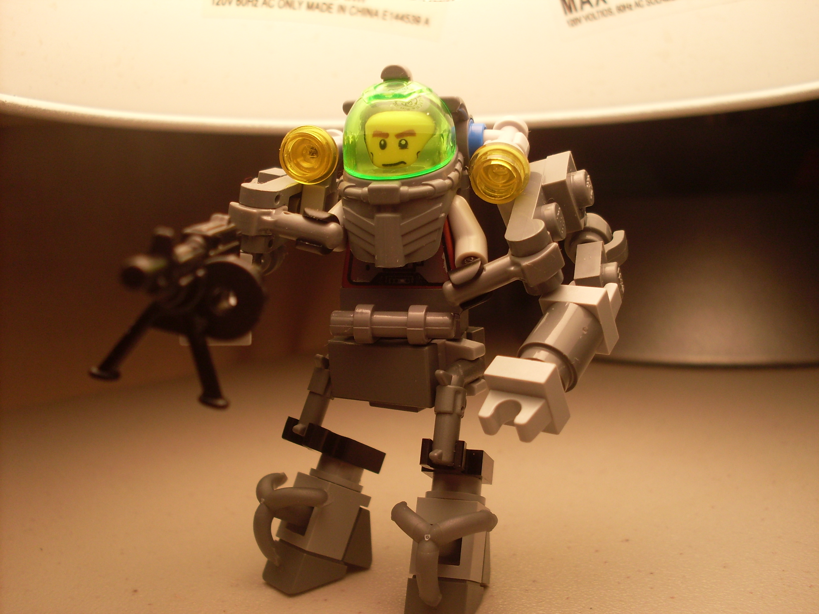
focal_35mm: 38
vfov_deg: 37.7
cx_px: 410
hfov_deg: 49.0
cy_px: 307
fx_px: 899
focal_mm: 6.3
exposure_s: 1/350
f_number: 2.8
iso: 80
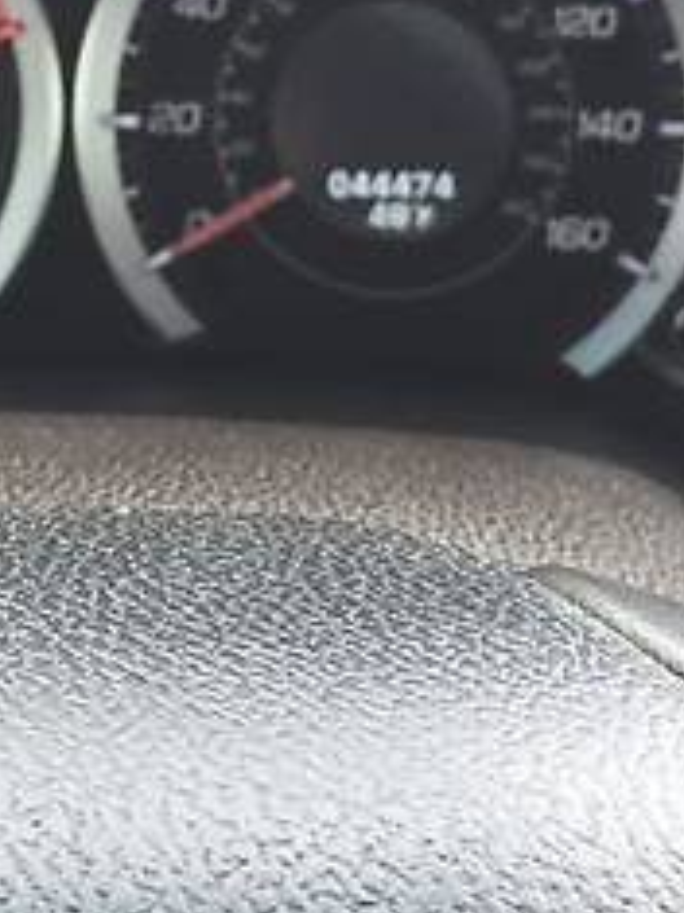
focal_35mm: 74
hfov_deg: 19.7
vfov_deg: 25.9
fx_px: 1951
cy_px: 179
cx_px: 155
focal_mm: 4.2
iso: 50
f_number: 2.2
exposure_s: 1/33
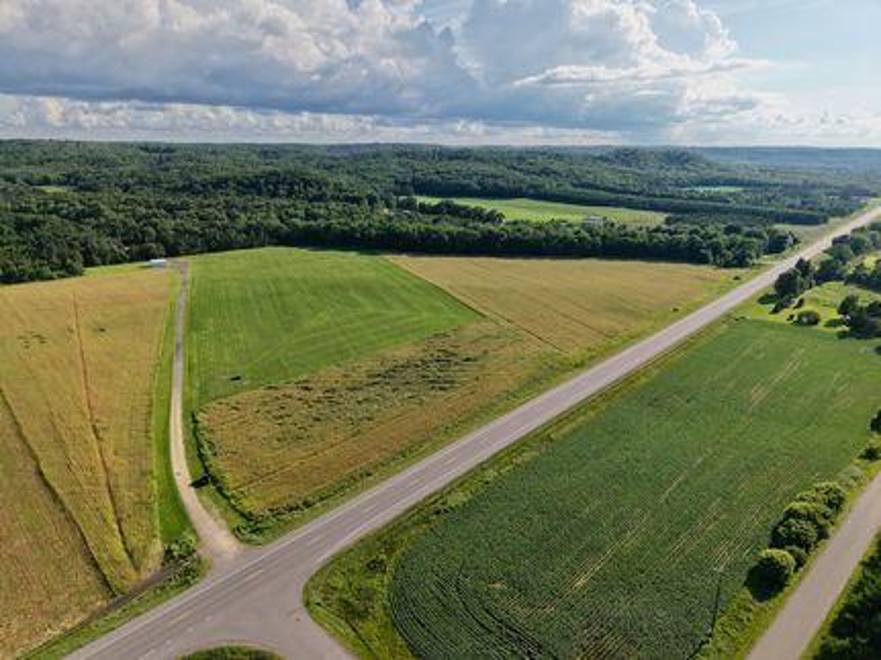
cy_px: 330
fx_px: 611
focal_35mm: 24
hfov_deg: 71.6
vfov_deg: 56.8
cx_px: 440
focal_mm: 8.67
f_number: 1.8
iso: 300
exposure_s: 1/640
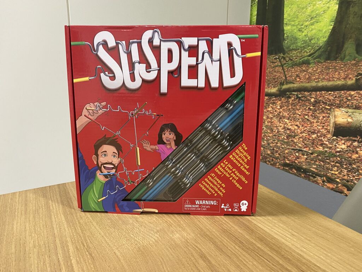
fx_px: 272
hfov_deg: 67.3
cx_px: 181
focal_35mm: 26
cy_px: 136
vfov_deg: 53.1
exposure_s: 1/50
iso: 160
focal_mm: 4.25
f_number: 1.8
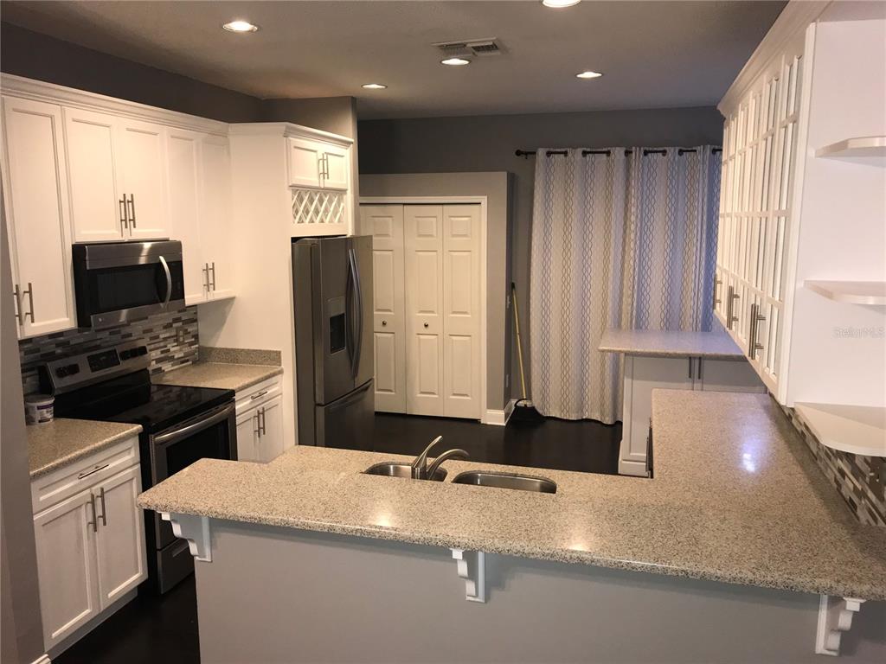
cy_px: 332
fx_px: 717
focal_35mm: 28
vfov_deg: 49.7
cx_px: 443
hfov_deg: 63.4
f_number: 1.8
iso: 80
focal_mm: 3.99
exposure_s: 1/30
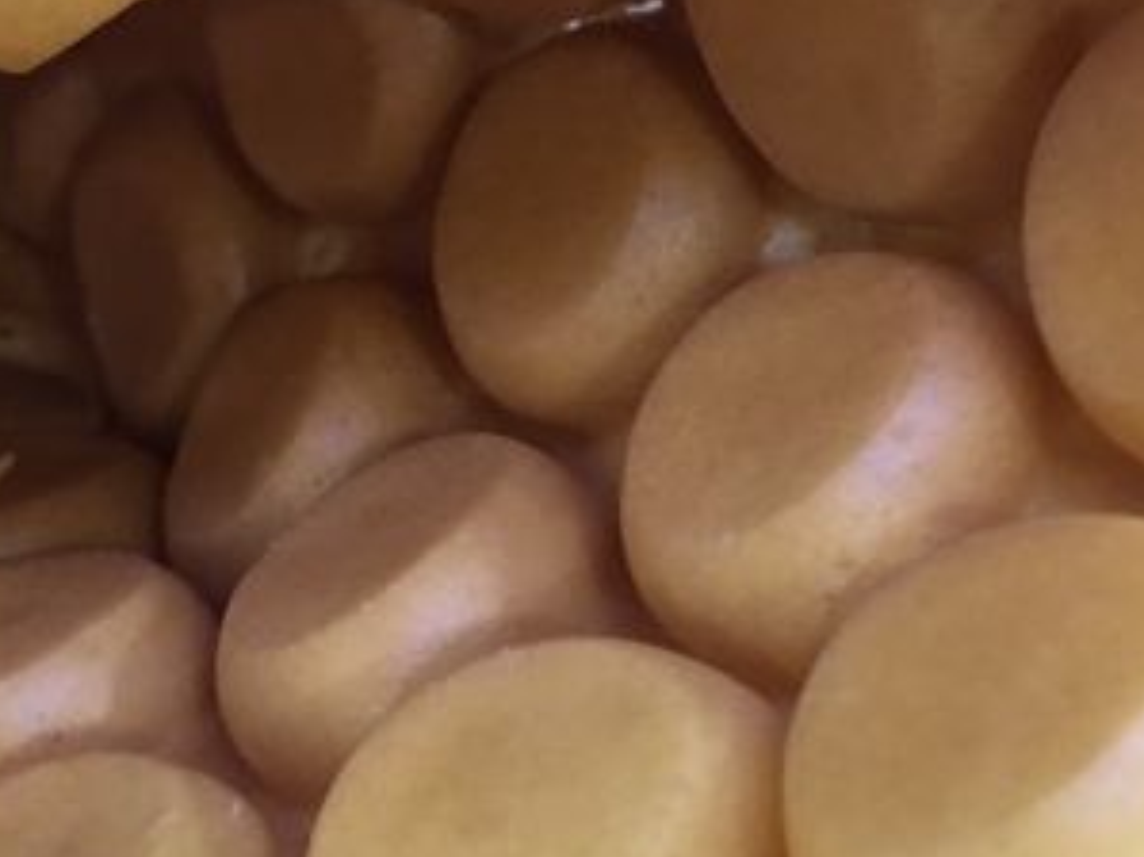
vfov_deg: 21.5
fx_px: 2246
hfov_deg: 28.2
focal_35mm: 68
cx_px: 318
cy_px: 247
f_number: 2.2
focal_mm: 4.15
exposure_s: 1/17
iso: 200
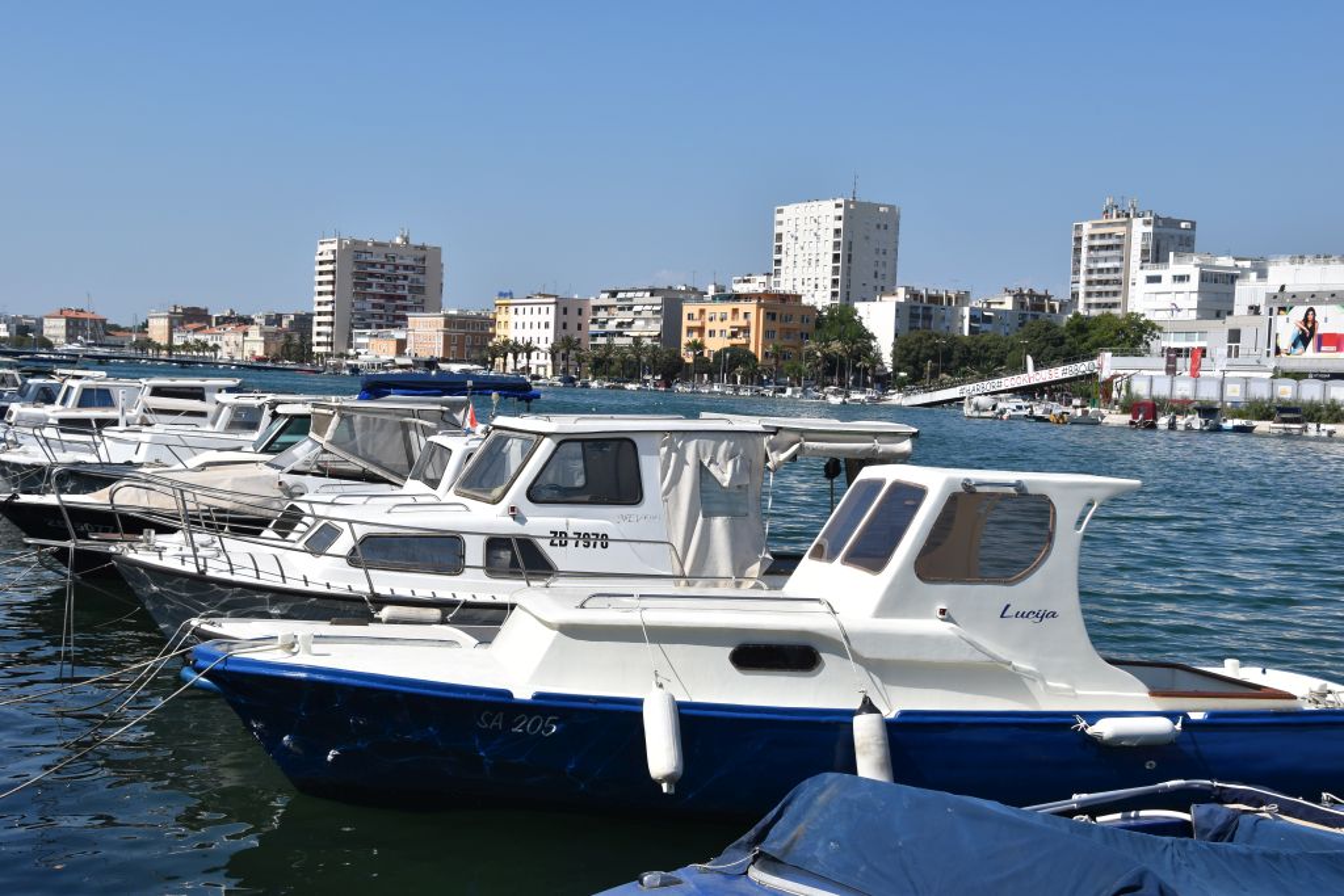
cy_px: 448
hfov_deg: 41.1
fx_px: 1792
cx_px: 672
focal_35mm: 48
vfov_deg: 28.1
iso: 200
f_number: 11
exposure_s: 1/500
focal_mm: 32
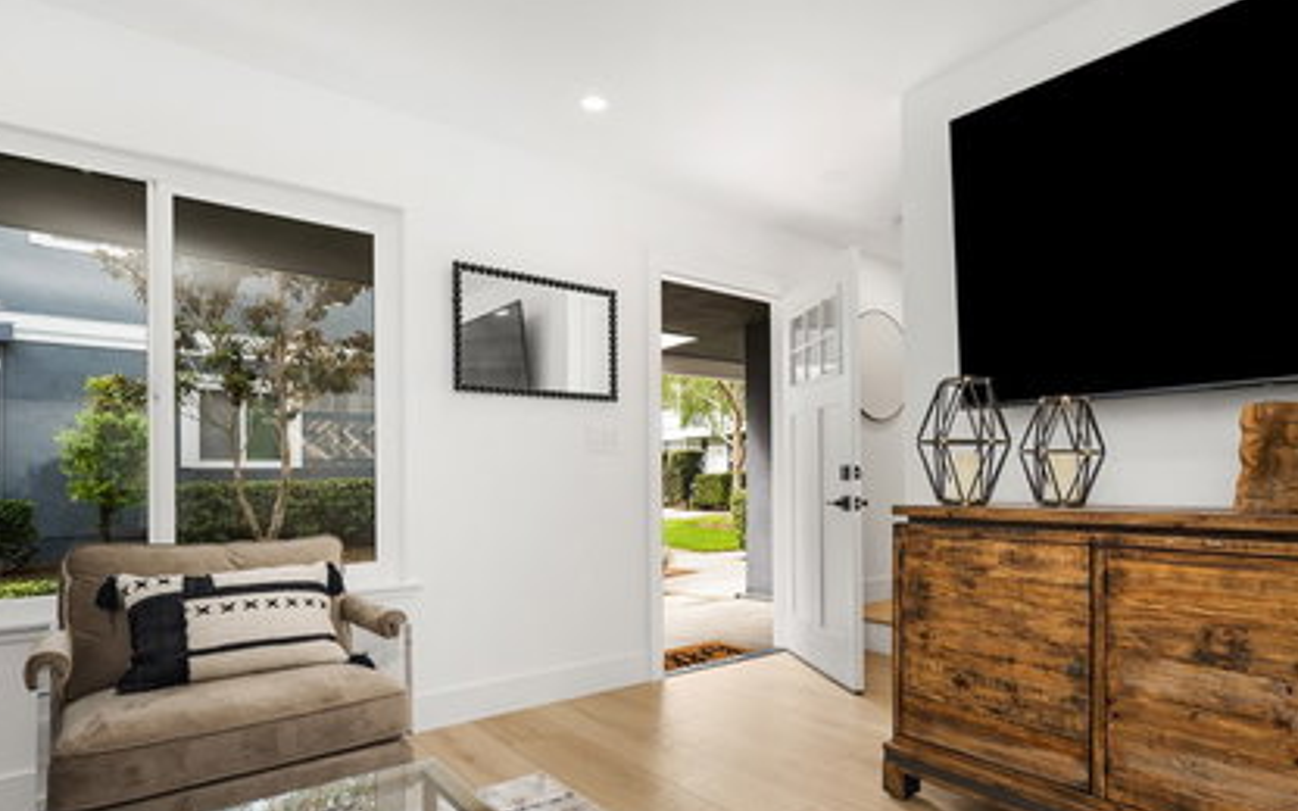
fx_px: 707
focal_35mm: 20
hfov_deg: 84.7
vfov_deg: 59.3
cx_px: 724
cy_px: 474
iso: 160
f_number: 6.3
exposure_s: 1/30
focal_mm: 17
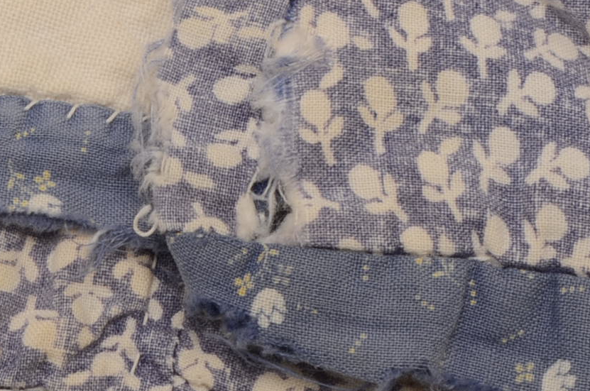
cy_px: 67
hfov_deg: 8.4
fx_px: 4000
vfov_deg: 5.6
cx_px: -31
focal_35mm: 244
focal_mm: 55
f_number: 32
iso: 100
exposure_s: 1/160
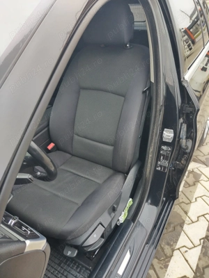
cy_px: 139
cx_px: 104
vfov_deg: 67.3
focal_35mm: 26
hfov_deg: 53.1
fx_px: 209
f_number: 1.8
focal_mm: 4.75
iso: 249
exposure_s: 1/50
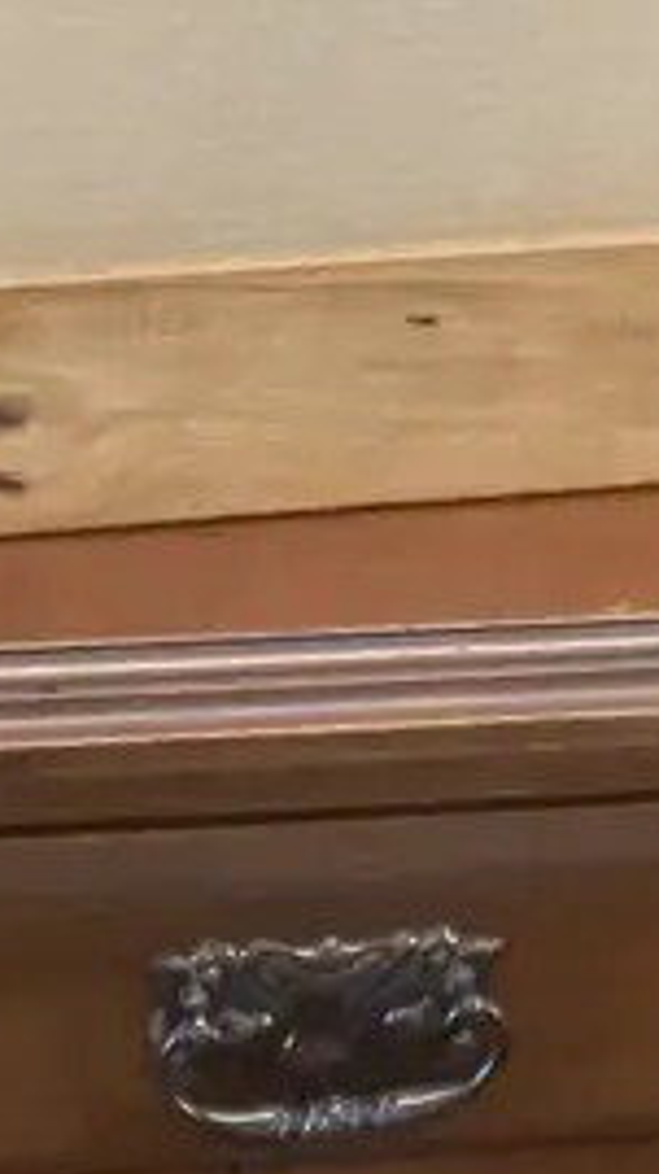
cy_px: -807
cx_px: 441
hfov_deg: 10.4
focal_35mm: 116
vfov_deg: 16.2
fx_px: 3609
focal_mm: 3.99
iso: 160
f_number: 1.8
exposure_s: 1/50
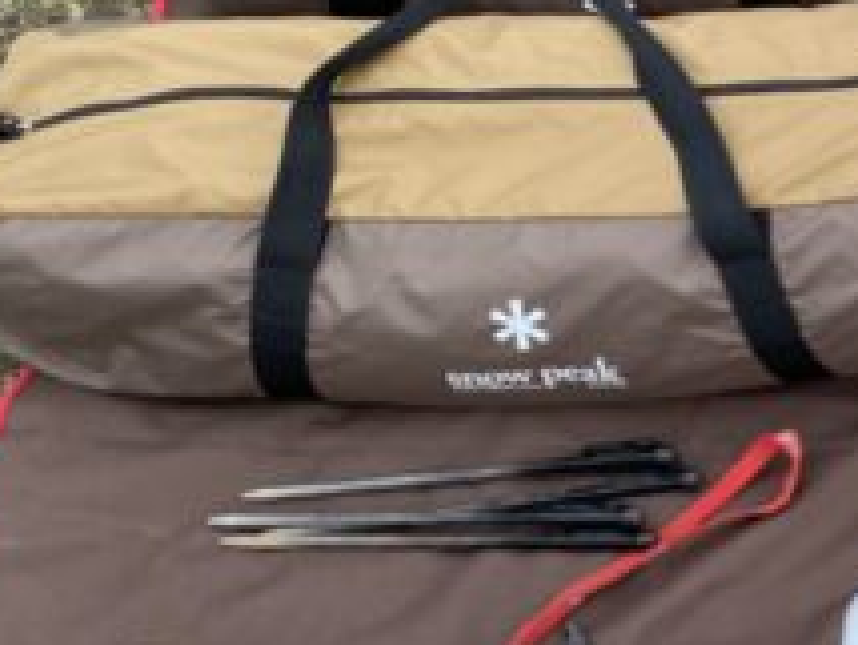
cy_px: 316
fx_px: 2407
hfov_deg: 18.0
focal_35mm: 97
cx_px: 1303
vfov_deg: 15.3
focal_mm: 4.25
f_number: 1.8
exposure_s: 1/1362
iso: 32
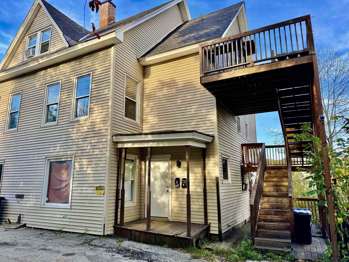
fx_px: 242
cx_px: 174
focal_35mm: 24
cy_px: 131
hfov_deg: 71.6
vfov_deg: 56.8
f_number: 1.78
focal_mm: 6.76
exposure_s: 1/609
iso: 80
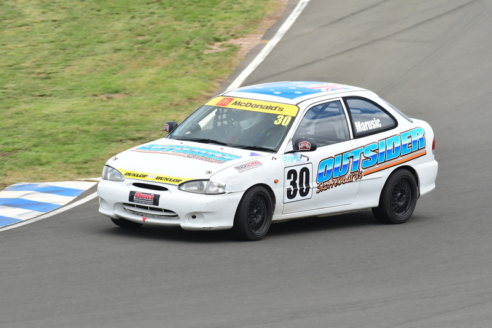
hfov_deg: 2.8
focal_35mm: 750
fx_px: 10247
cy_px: 164
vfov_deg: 1.8
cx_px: 246
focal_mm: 500
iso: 640
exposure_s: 1/640
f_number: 10
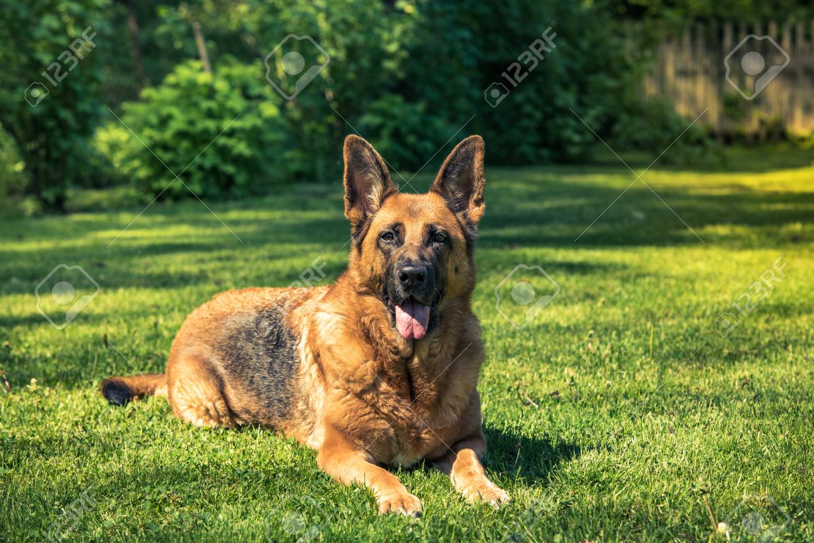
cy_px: 272
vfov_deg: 14.9
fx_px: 2080
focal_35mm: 92
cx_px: 407
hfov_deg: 22.1
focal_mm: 92
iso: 100
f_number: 6.3
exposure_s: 1/200
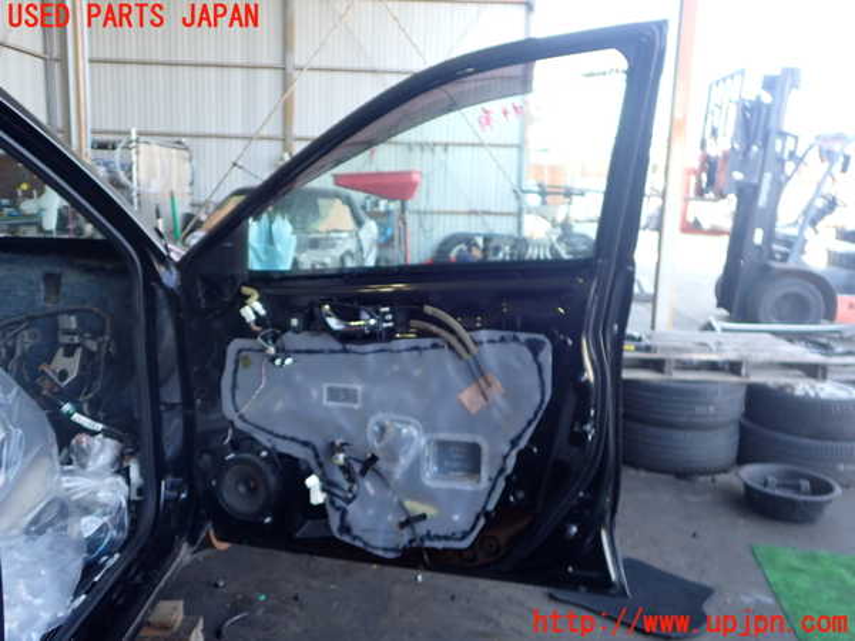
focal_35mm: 30
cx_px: 428
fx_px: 741
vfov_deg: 46.8
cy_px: 320
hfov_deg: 60.0
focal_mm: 5.4
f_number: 2.3
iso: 200
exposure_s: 1/125
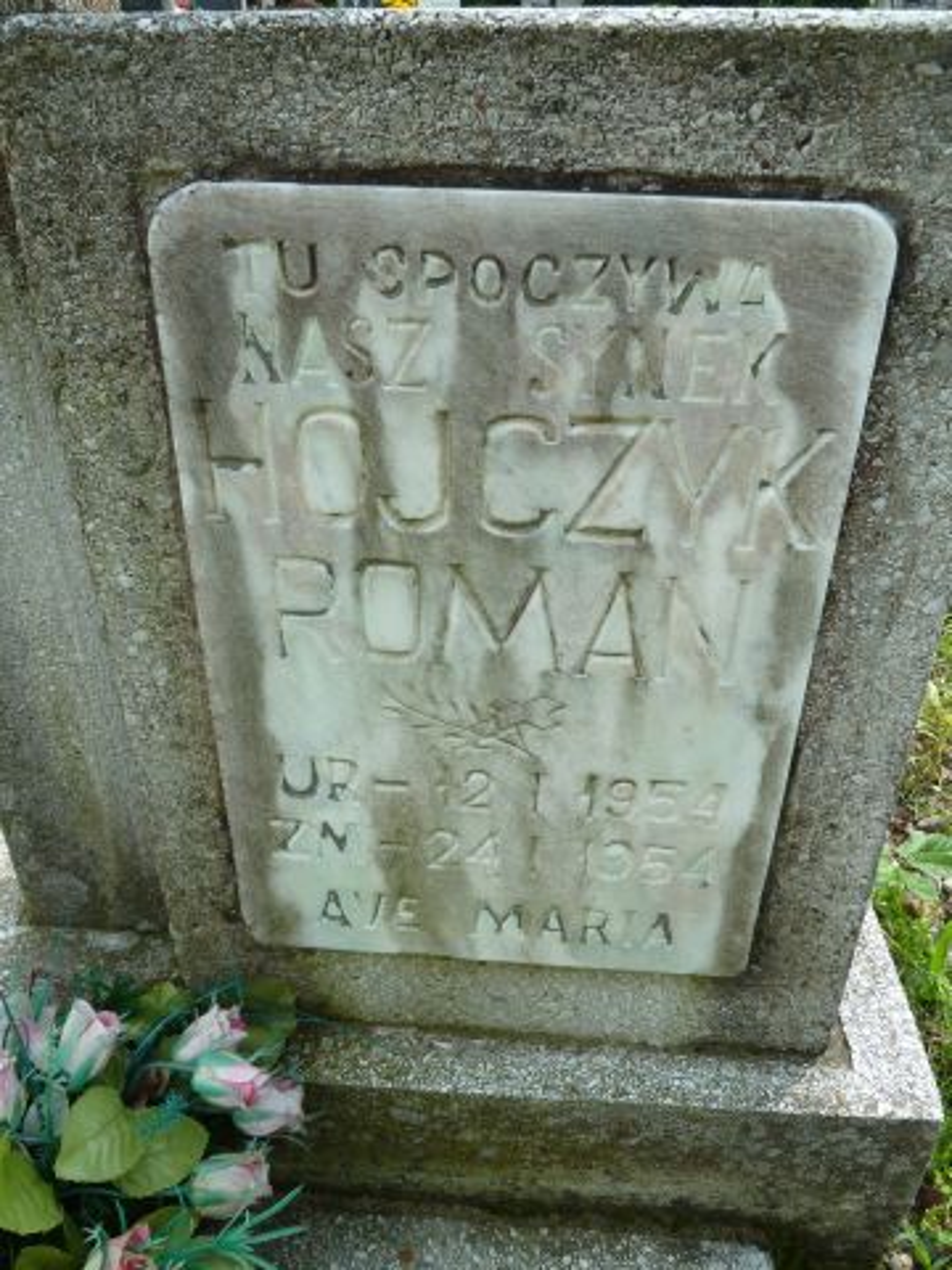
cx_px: 476
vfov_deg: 69.4
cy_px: 635
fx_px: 917
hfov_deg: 54.9
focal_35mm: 25
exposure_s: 1/250
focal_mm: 4.1
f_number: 4
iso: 80
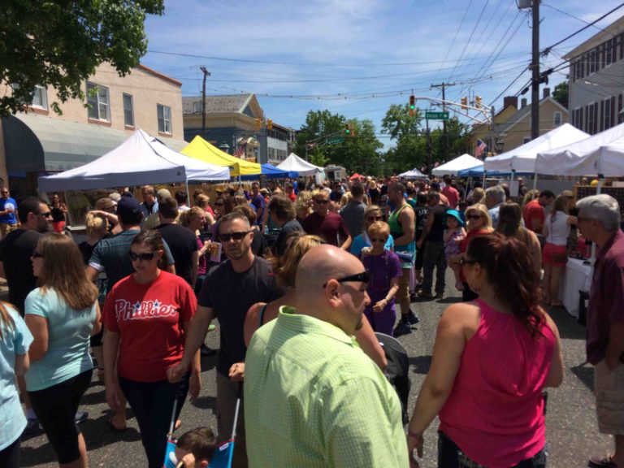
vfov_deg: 46.8
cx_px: 312
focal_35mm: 30
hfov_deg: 60.0
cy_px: 234
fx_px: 541
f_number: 2.2
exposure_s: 1/2740
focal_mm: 4.12
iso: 40
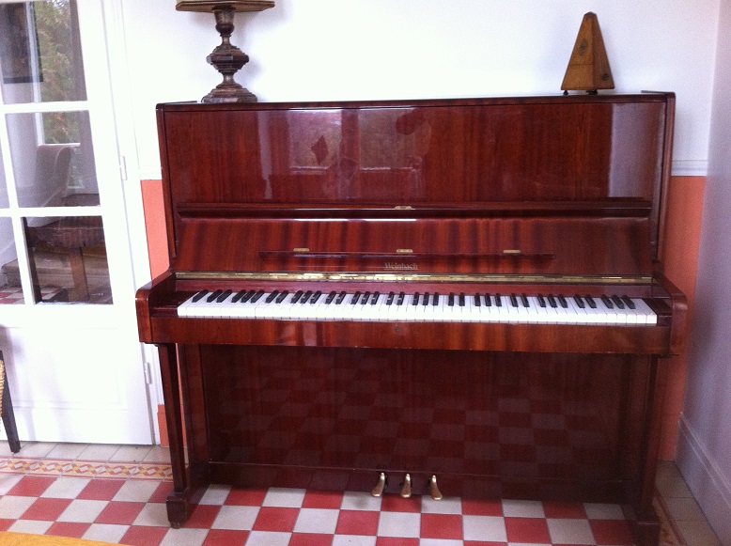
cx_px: 366
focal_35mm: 35
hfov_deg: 52.7
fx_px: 738
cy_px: 273
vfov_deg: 40.6
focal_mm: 3.85
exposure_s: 1/17
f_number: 2.8
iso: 250
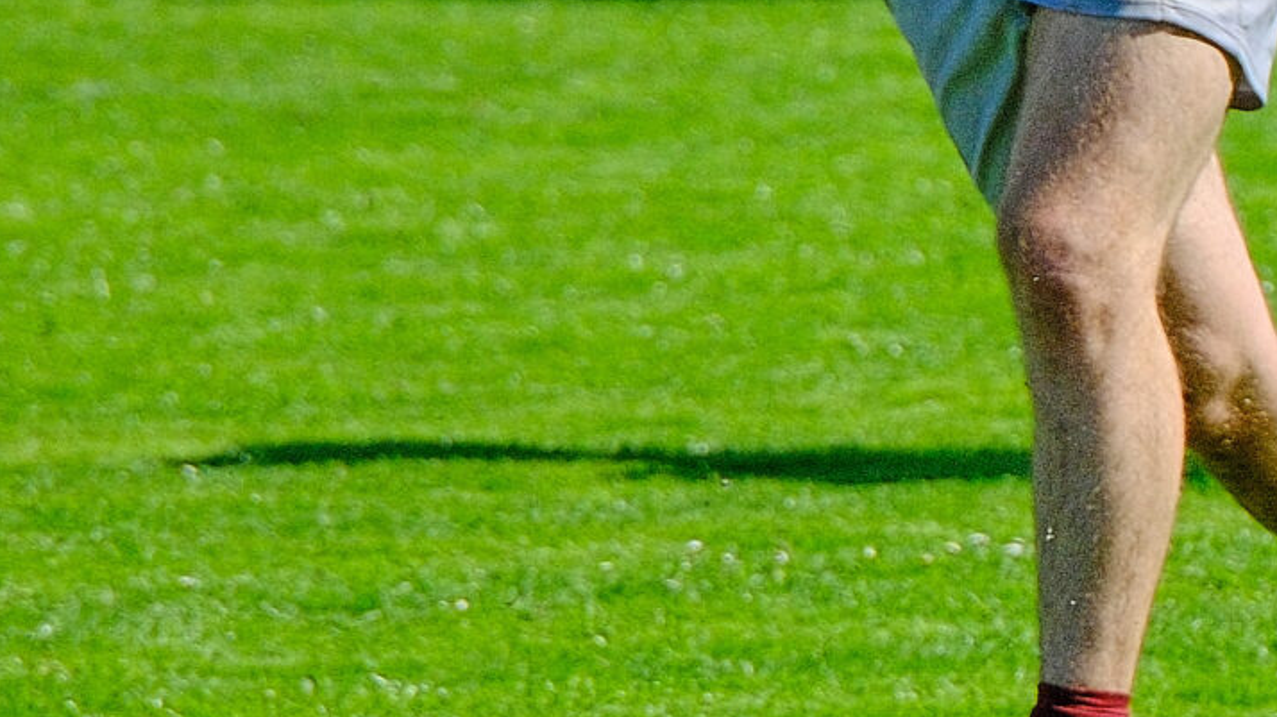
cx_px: 2198
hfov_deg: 1.6
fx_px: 45797
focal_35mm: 1353
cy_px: 232
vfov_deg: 0.9
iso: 800
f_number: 7.1
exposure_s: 1/1600
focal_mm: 239.8
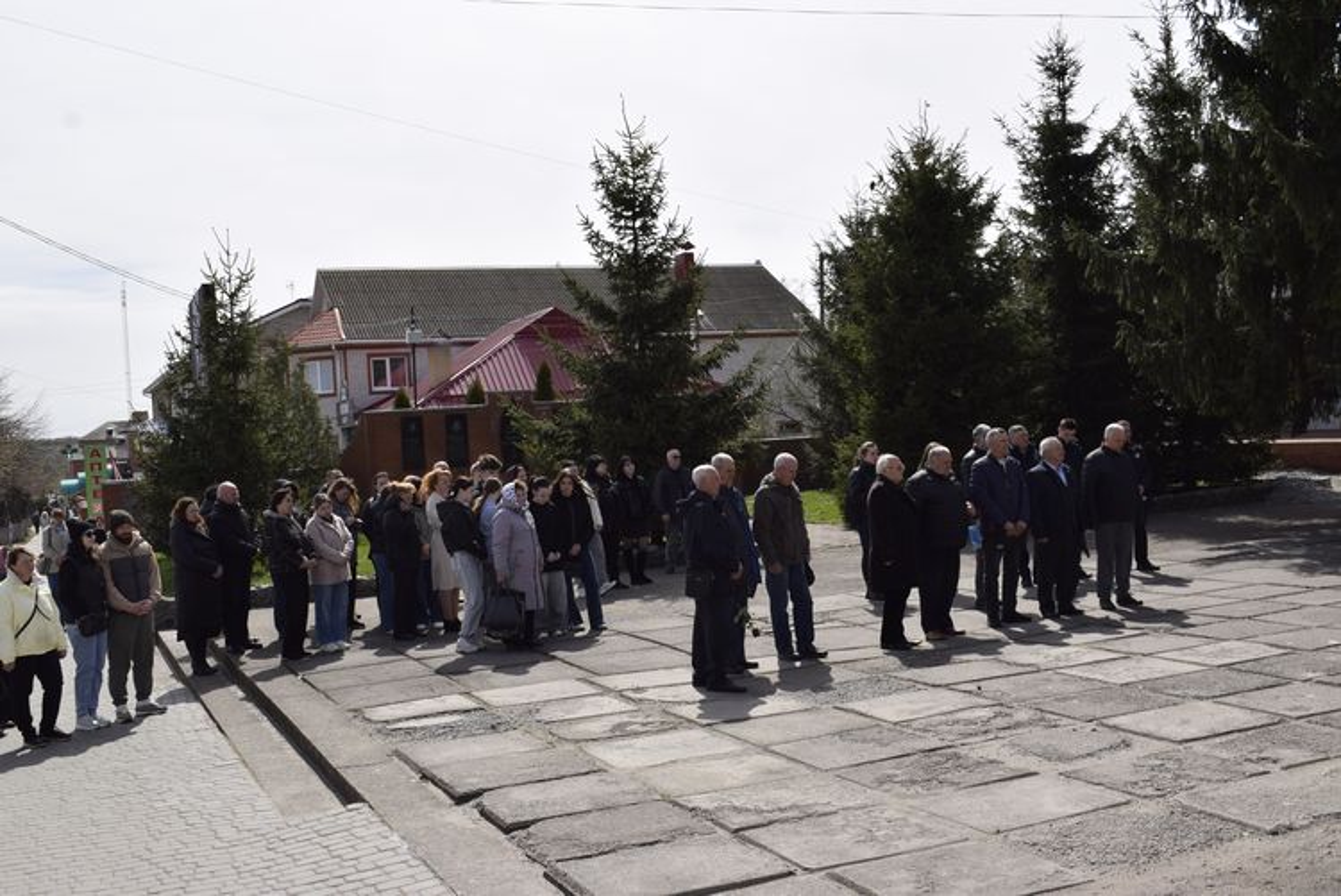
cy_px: 448
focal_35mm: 38
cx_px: 670
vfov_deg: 35.5
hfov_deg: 51.3
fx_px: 1398
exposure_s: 1/200
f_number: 11
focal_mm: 25
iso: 100
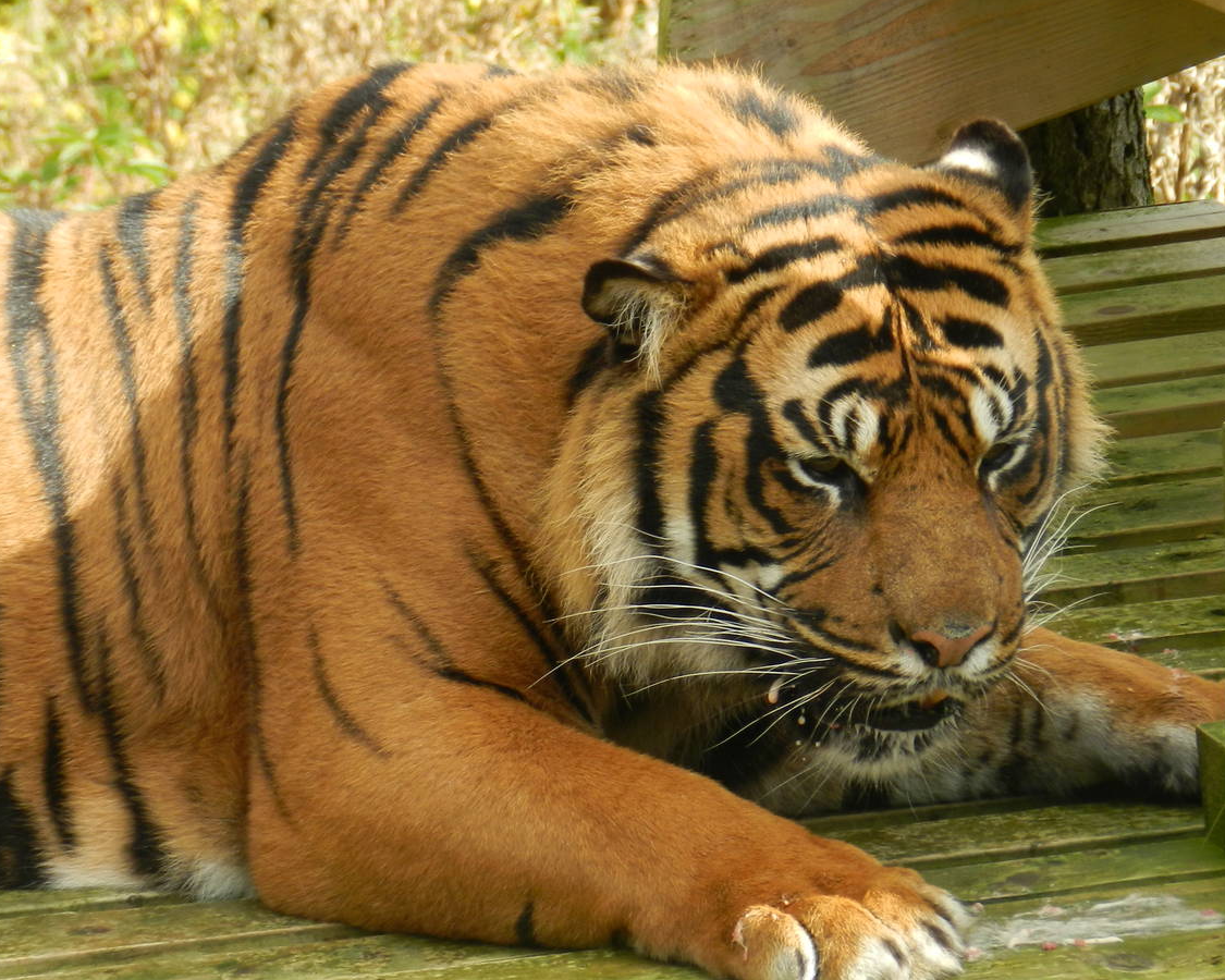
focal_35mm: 472
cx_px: 551
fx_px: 17112
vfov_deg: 3.3
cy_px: 476
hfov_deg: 4.1
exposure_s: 1/200
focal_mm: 60.5
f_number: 5.5
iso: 160
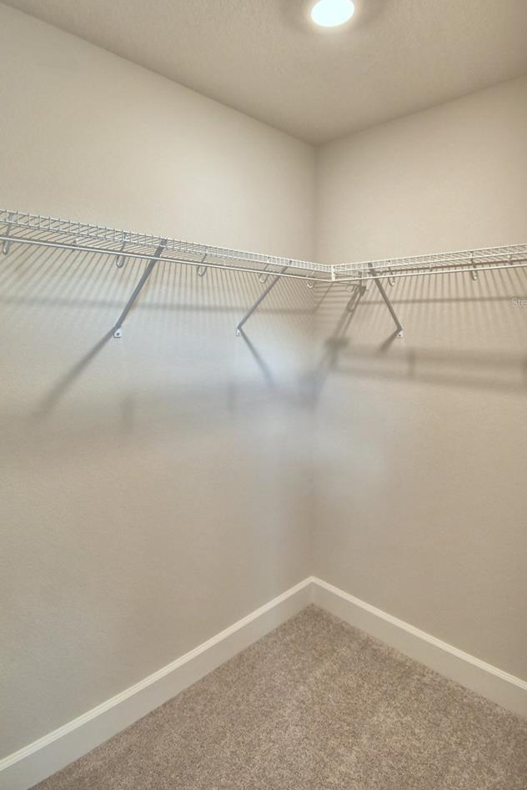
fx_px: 417
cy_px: 302
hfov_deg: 64.4
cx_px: 233
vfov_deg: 85.4
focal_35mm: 19
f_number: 4.5
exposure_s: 1/50
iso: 400
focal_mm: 10
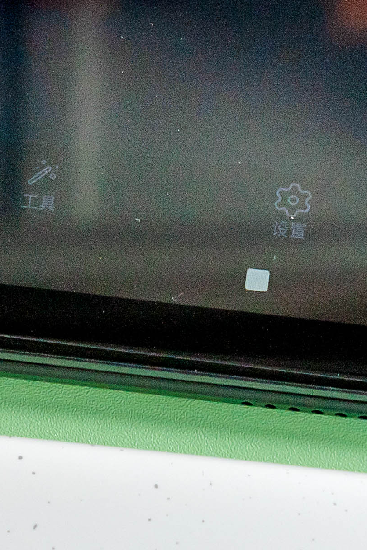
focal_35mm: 286
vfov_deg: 7.2
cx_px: -23
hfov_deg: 4.8
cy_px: 181
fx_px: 4374
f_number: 8
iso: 400
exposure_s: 1/125
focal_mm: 58
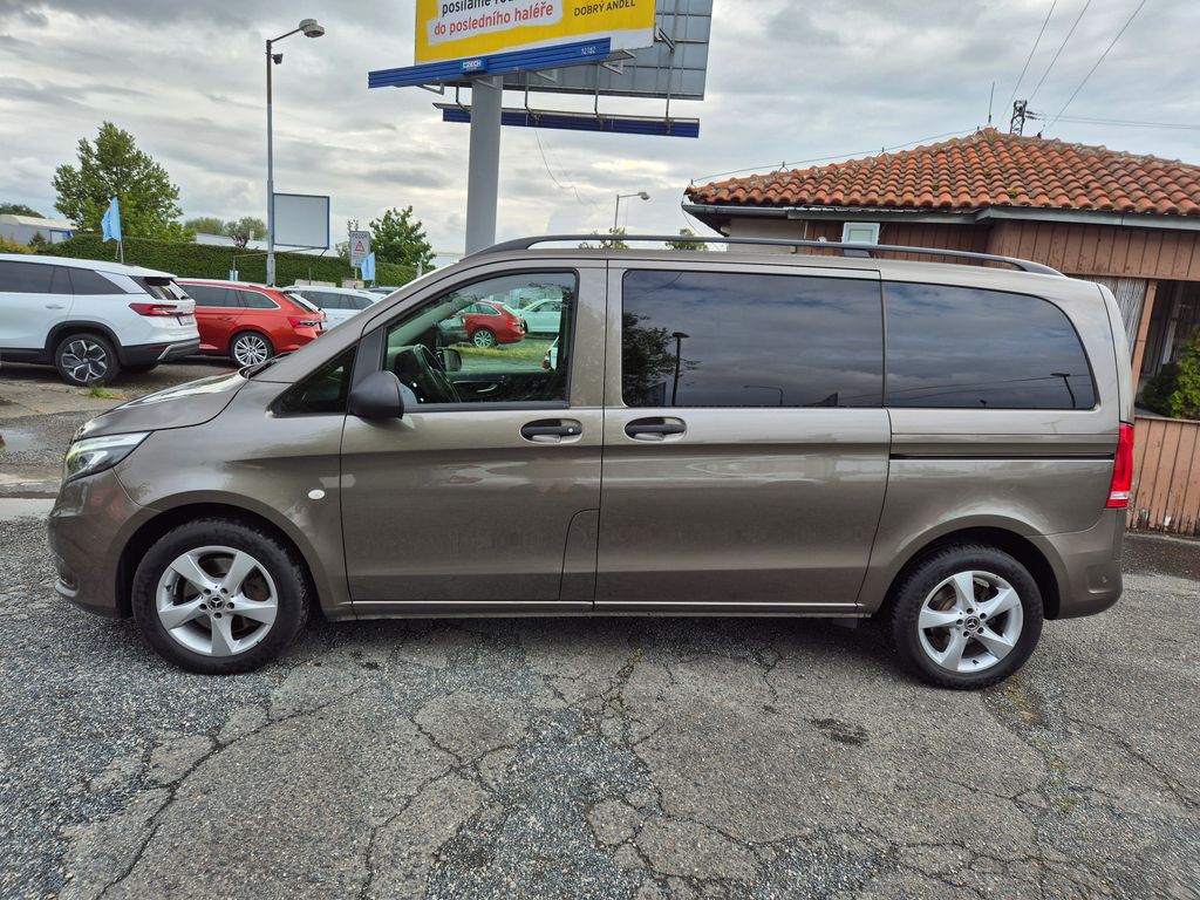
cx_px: 600
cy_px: 450
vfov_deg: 58.9
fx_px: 797
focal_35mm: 23
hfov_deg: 73.9
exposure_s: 1/572
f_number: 1.8
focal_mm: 5.4
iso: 25
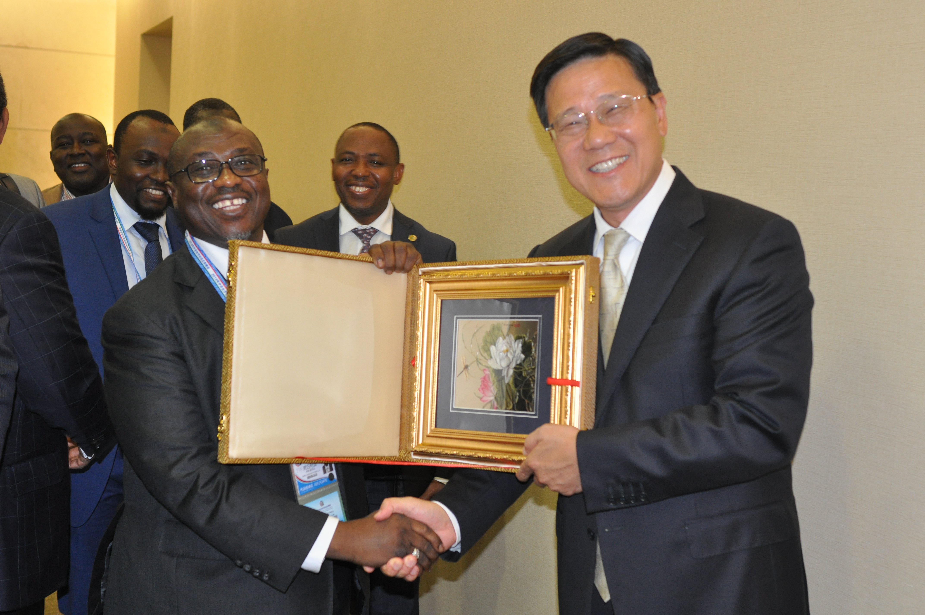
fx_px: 1078
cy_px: 308
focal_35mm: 42
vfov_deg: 31.8
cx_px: 462
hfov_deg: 46.4
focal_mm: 28
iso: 800
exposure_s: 1/60
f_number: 4
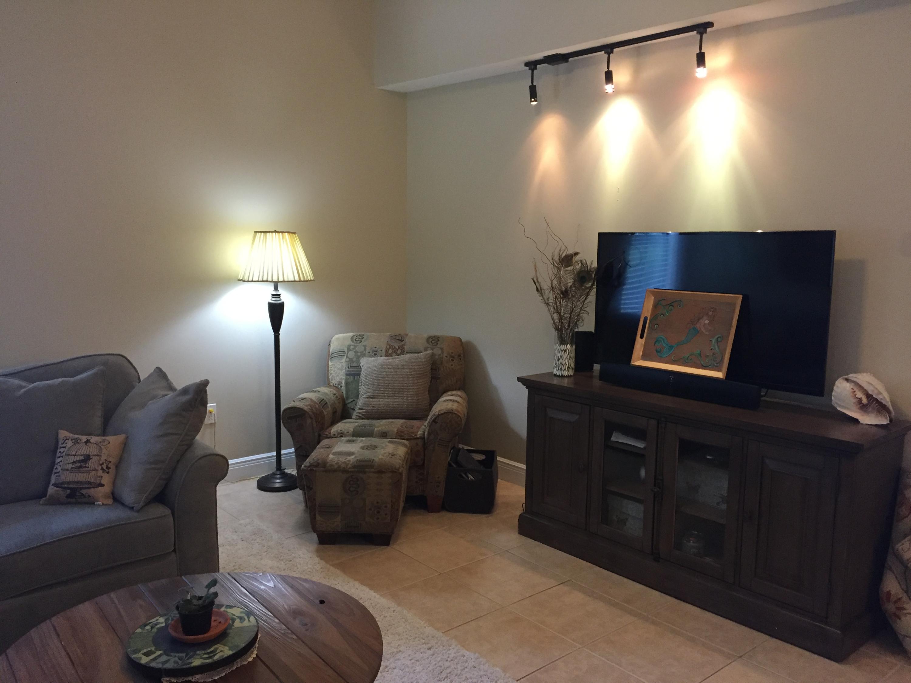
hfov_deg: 61.7
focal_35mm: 29
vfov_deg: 48.2
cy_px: 342
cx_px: 456
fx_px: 763
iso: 200
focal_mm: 4.15
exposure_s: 1/30
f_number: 2.2
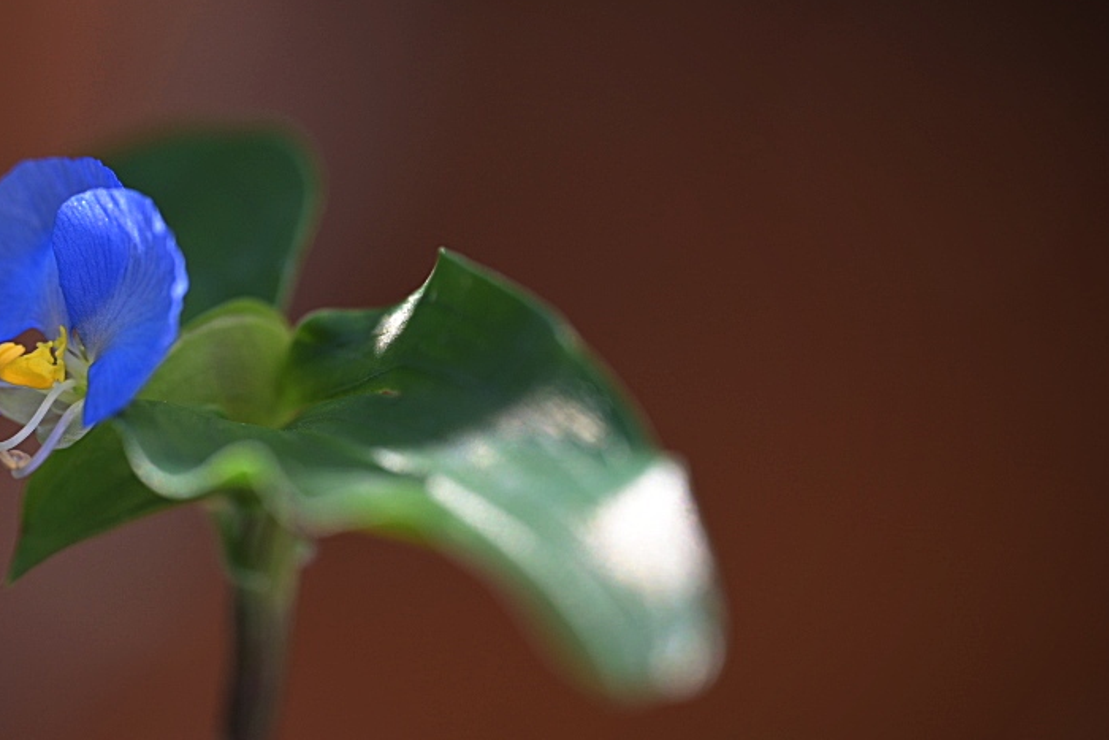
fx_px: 7487
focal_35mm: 243
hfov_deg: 8.4
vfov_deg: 5.7
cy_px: 404
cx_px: 57
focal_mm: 105
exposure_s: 1/250
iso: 90
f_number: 4
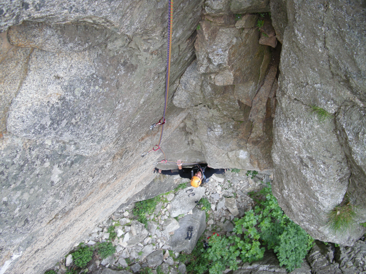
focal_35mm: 37
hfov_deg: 50.1
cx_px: 183
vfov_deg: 38.7
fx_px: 391
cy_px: 137
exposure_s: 1/84.6
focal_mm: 7.9
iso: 64
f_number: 2.8
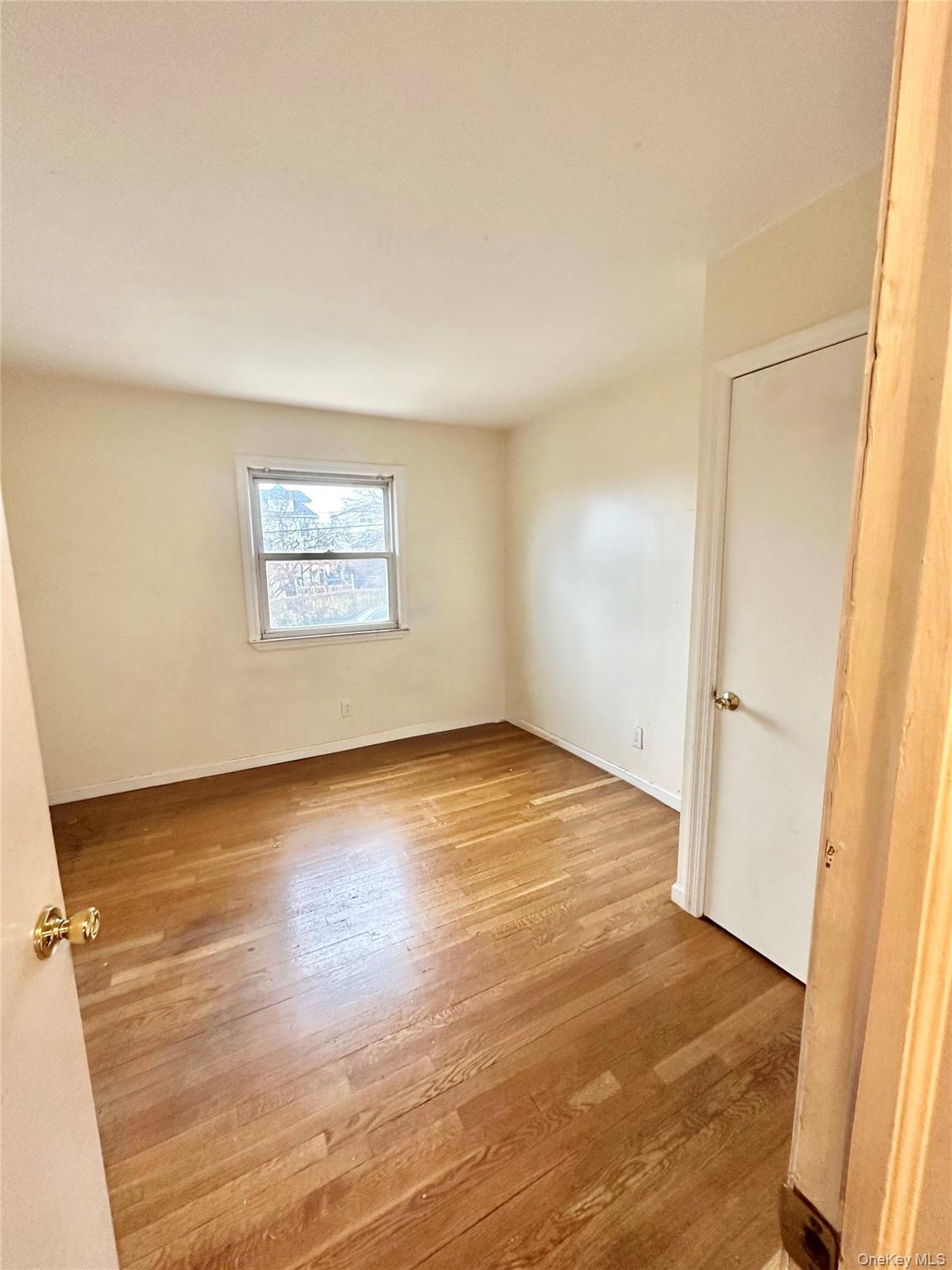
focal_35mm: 14
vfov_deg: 102.1
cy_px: 635
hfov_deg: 85.7
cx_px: 476
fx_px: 513
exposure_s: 1/60
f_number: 2.2
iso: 250
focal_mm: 2.22
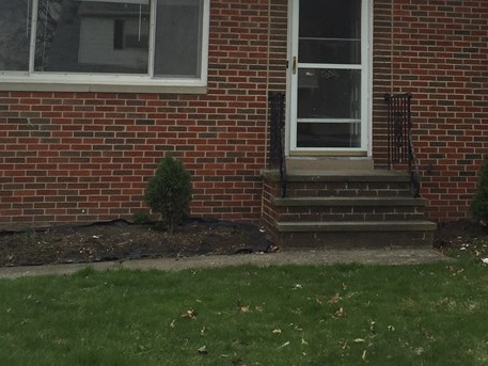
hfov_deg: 29.4
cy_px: 5
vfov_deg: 21.8
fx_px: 917
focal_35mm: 65
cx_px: 352
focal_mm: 4.15
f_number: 2.2
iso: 32
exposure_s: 1/638
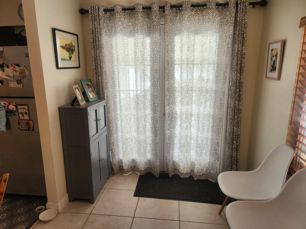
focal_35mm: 23
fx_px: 203
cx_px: 153
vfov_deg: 58.9
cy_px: 114
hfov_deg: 73.9
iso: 160
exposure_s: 1/120
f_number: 1.8
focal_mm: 5.4
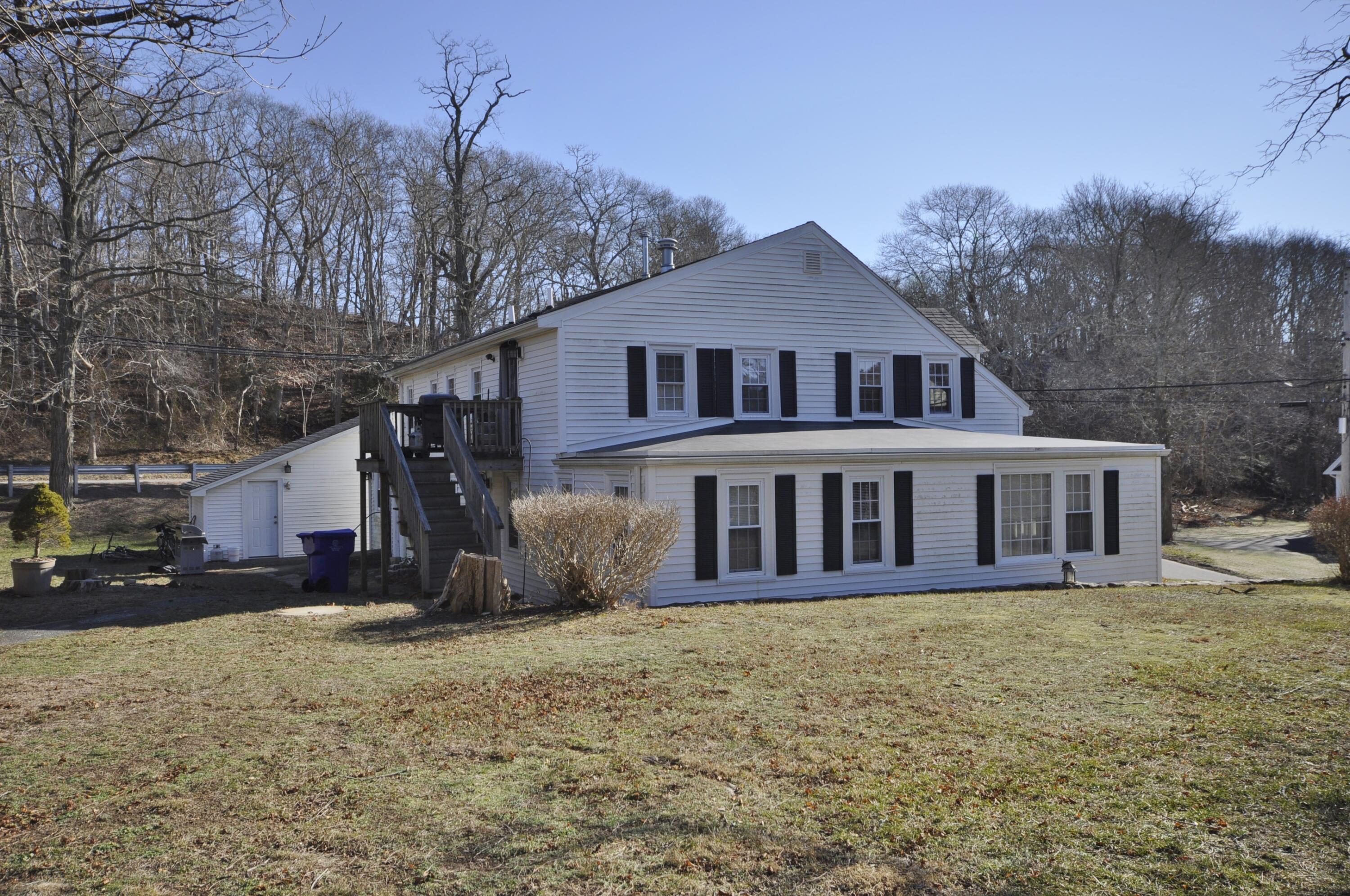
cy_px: 448
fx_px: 1124
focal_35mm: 30
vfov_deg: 43.5
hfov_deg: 62.0
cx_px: 675
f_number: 9
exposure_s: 1/320
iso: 200
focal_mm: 20
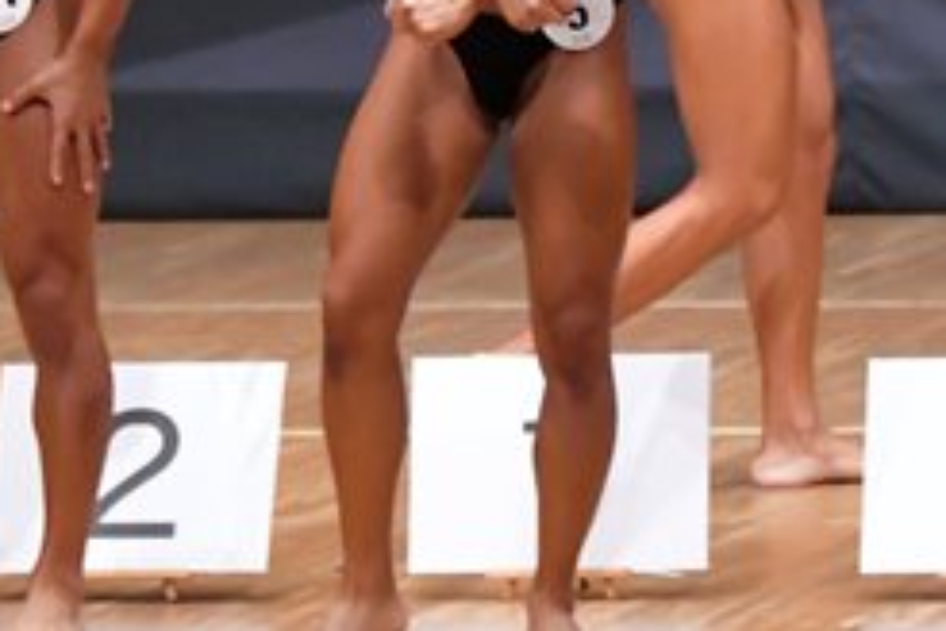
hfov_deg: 3.2
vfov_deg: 2.2
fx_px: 16738
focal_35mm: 637
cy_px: -92
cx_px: 713
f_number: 5.6
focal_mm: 135
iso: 8000
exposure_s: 1/400
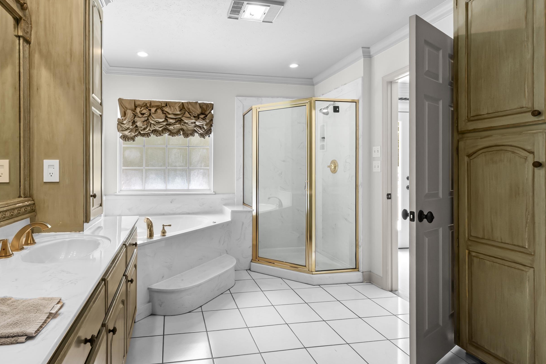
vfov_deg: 64.5
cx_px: 221
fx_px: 288
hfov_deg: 85.9
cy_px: 170
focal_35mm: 19
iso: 200
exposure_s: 1/15
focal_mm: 10
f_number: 9
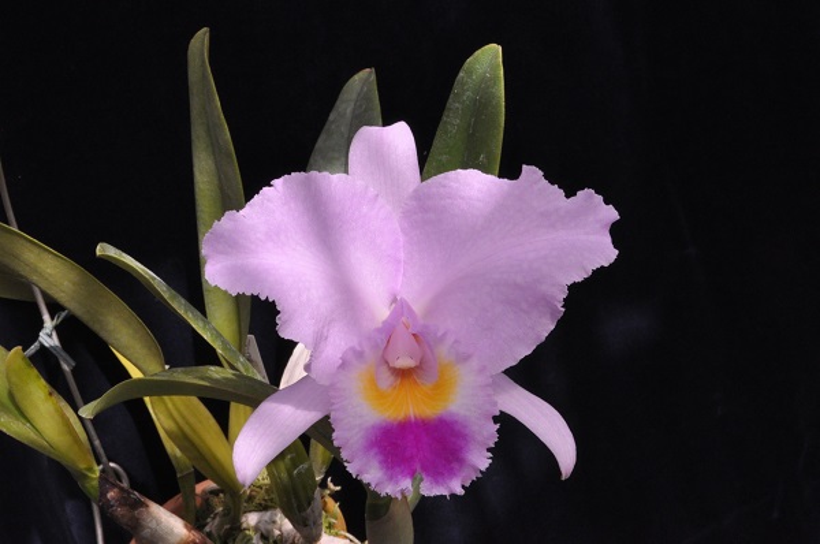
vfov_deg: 16.5
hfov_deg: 24.7
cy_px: 272
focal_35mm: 82
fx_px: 1876
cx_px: 410
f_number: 32
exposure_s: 1/125
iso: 1600
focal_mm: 55
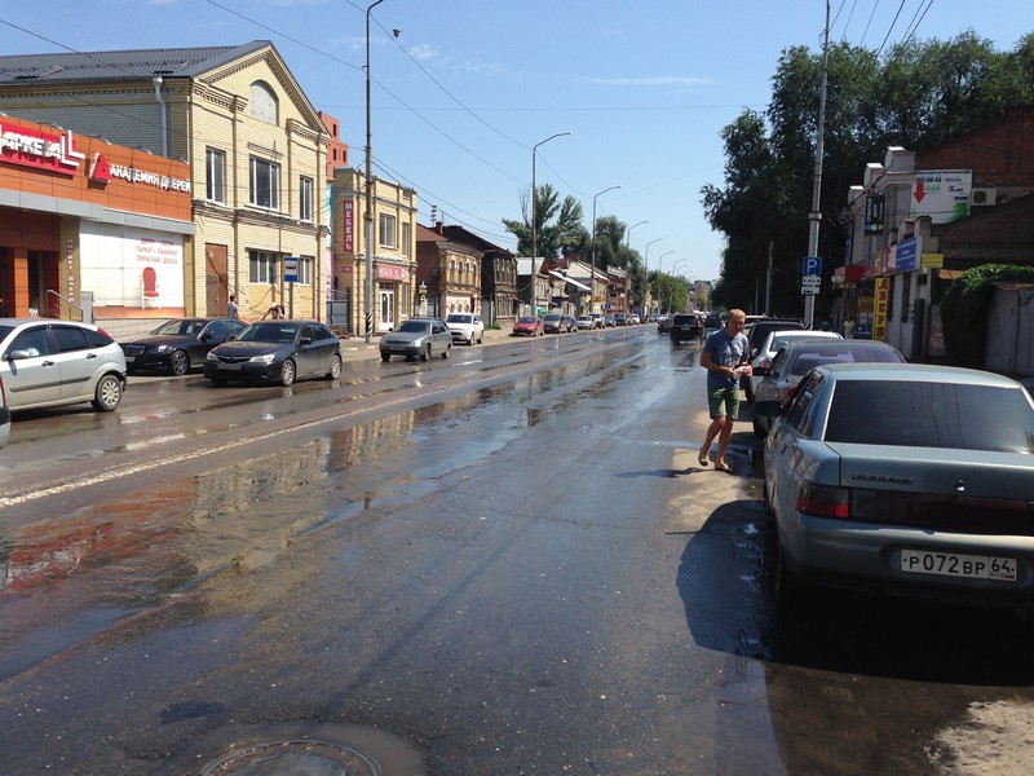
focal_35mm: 33
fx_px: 986
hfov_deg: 55.4
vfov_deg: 42.9
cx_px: 517
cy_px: 388
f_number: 2.4
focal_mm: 4.12
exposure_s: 1/1695
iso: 50
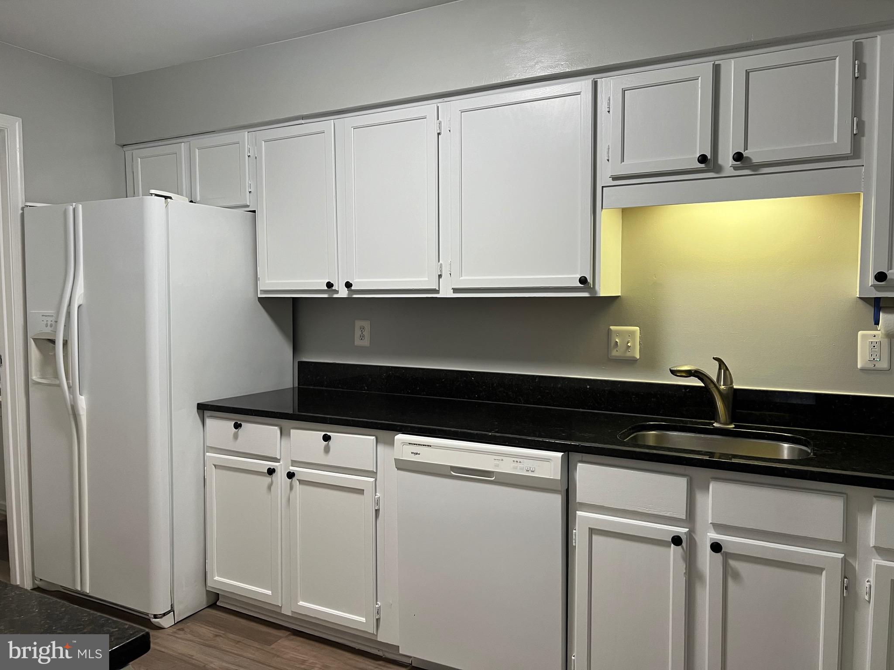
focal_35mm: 26
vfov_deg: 53.1
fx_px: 671
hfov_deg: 67.3
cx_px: 447
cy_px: 335
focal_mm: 5.7
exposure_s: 1/60
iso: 100
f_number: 1.5
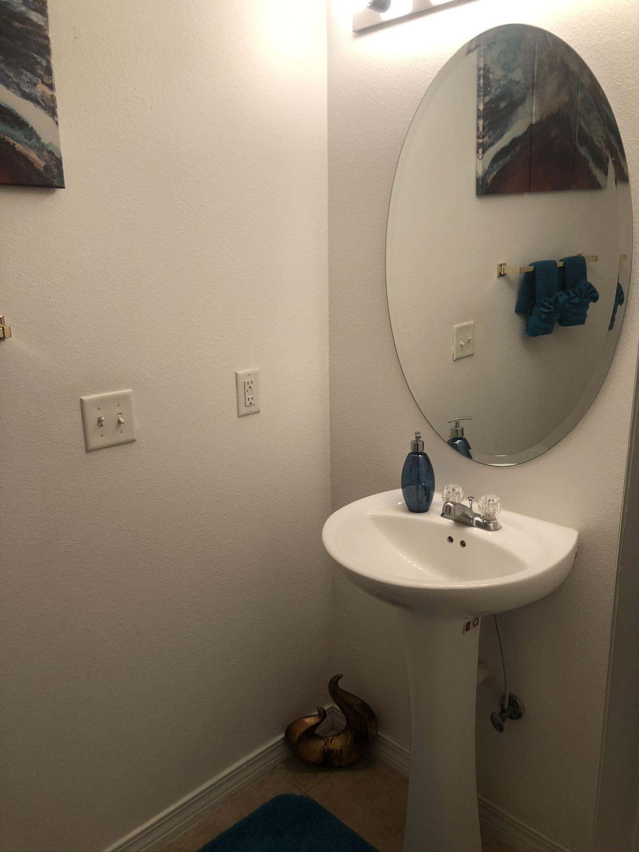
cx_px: 320
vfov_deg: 63.4
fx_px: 689
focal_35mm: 28
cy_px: 426
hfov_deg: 49.7
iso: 20
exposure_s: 1/30
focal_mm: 3.99
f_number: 1.8
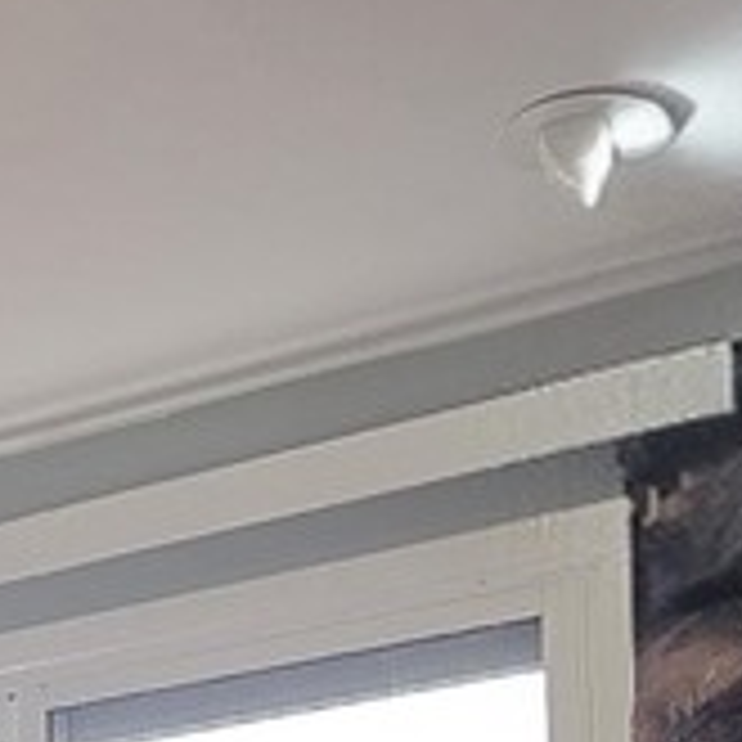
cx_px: -90
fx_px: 2425
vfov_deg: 15.0
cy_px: 1354
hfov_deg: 16.8
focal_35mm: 100
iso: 160
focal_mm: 2.2
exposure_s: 1/120
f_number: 1.9
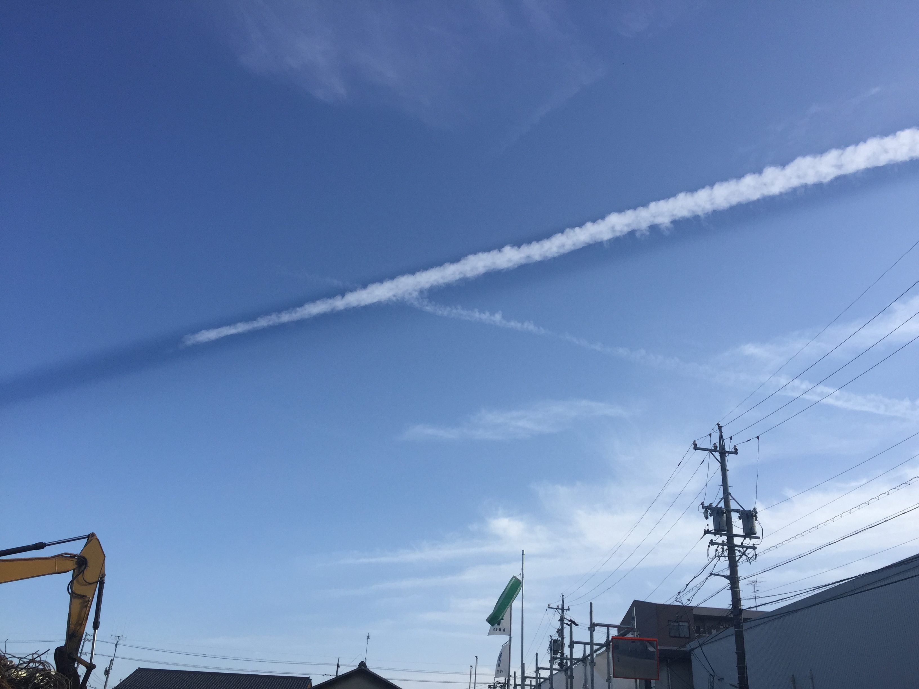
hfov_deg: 61.7
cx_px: 460
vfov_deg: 48.2
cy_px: 344
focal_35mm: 29
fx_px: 770
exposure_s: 1/2326
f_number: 2.2
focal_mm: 4.15
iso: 32
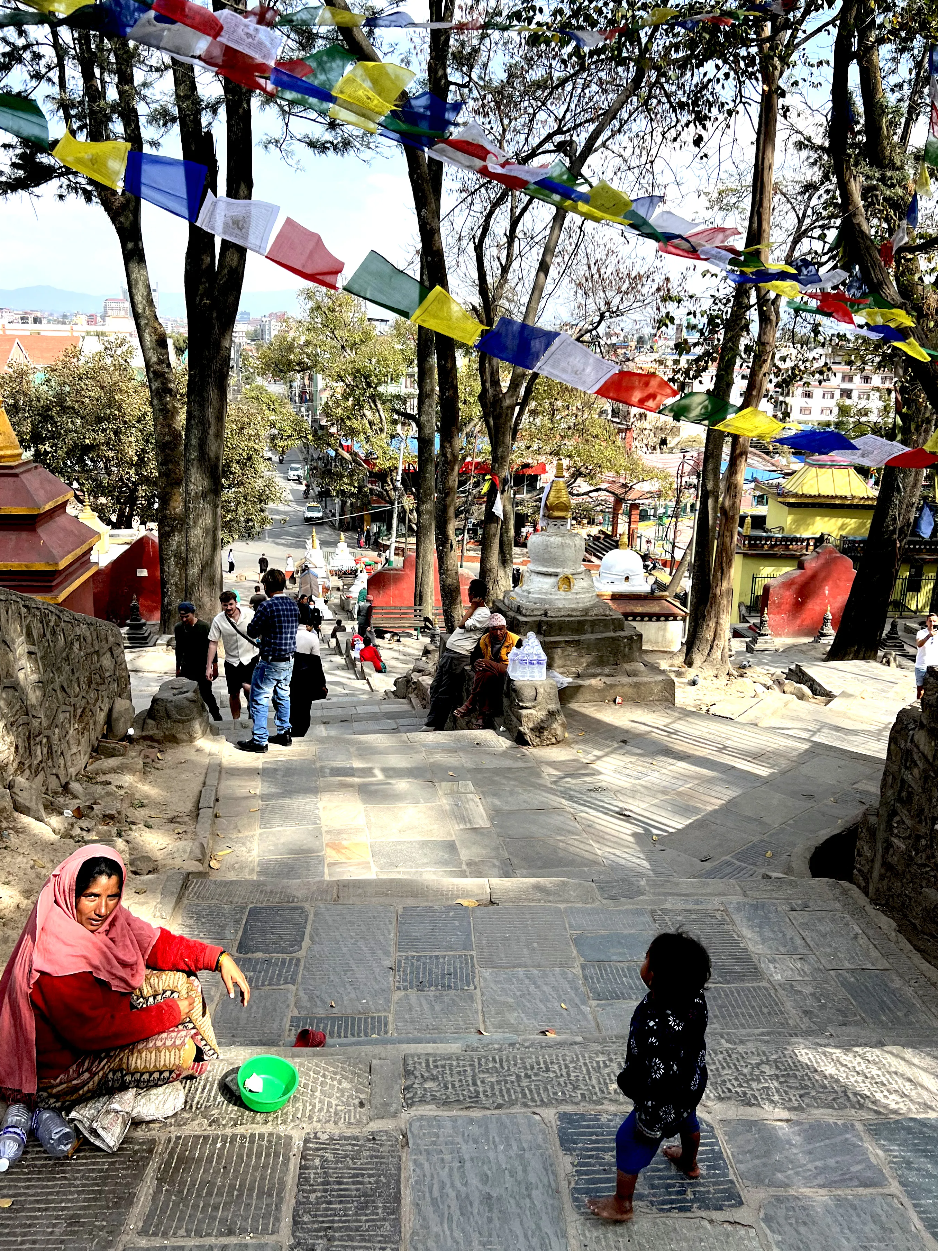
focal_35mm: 29
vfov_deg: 61.6
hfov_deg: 48.2
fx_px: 1048
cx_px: 469
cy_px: 587
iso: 50
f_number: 1.5
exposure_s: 1/1779
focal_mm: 5.7
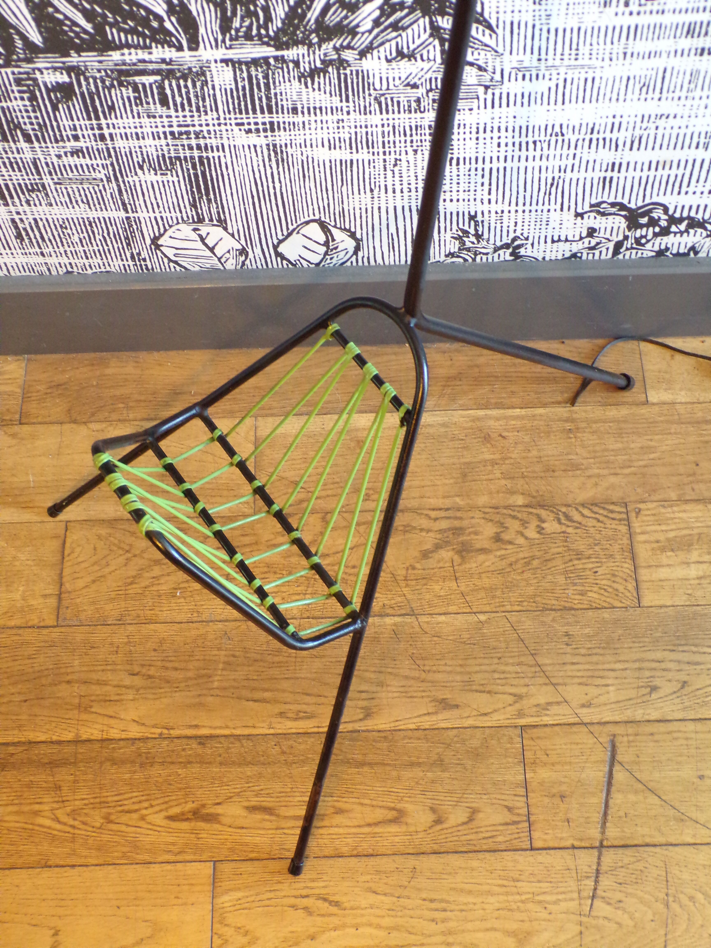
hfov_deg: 34.3
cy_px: 474
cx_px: 356
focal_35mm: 42
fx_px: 1150
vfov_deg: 44.8
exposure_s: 1/12
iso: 400
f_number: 3.4
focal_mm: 7.6
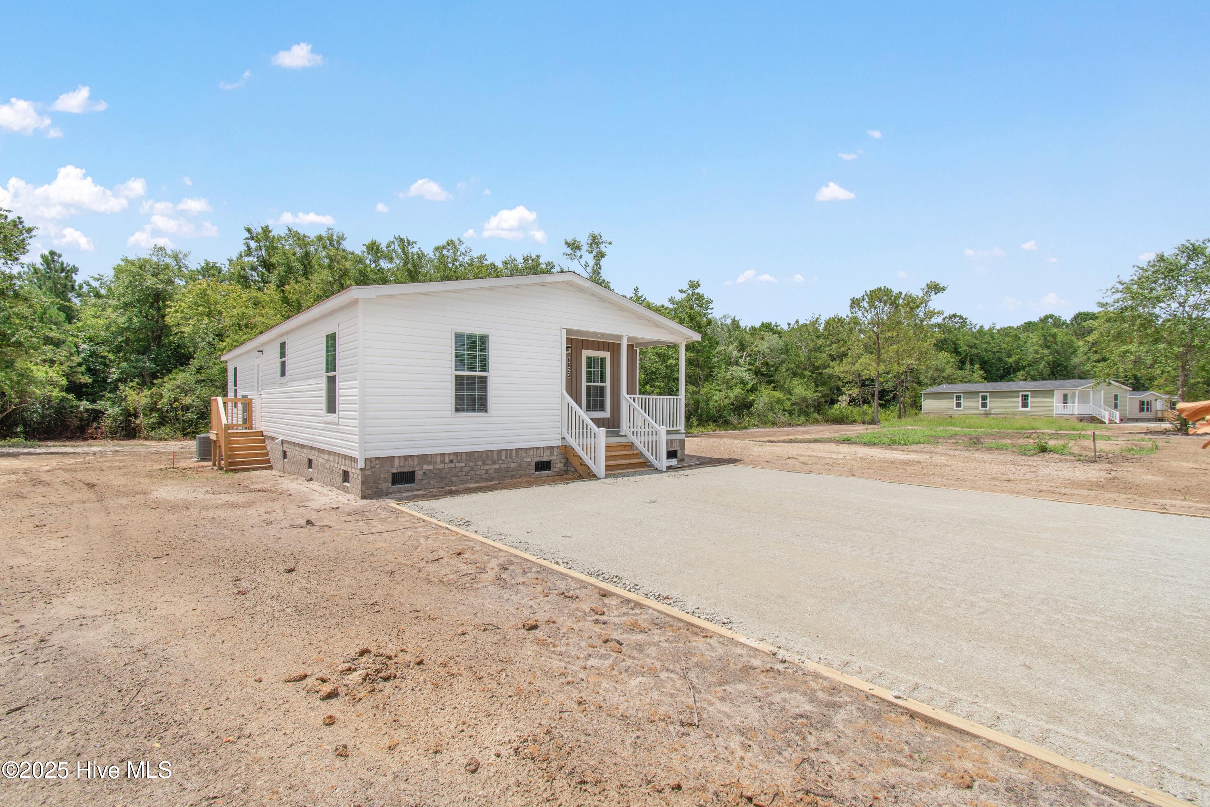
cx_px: 605
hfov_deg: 100.4
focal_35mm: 15
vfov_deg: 77.3
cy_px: 404
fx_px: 504
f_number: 8
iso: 100
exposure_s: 1/800
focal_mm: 10
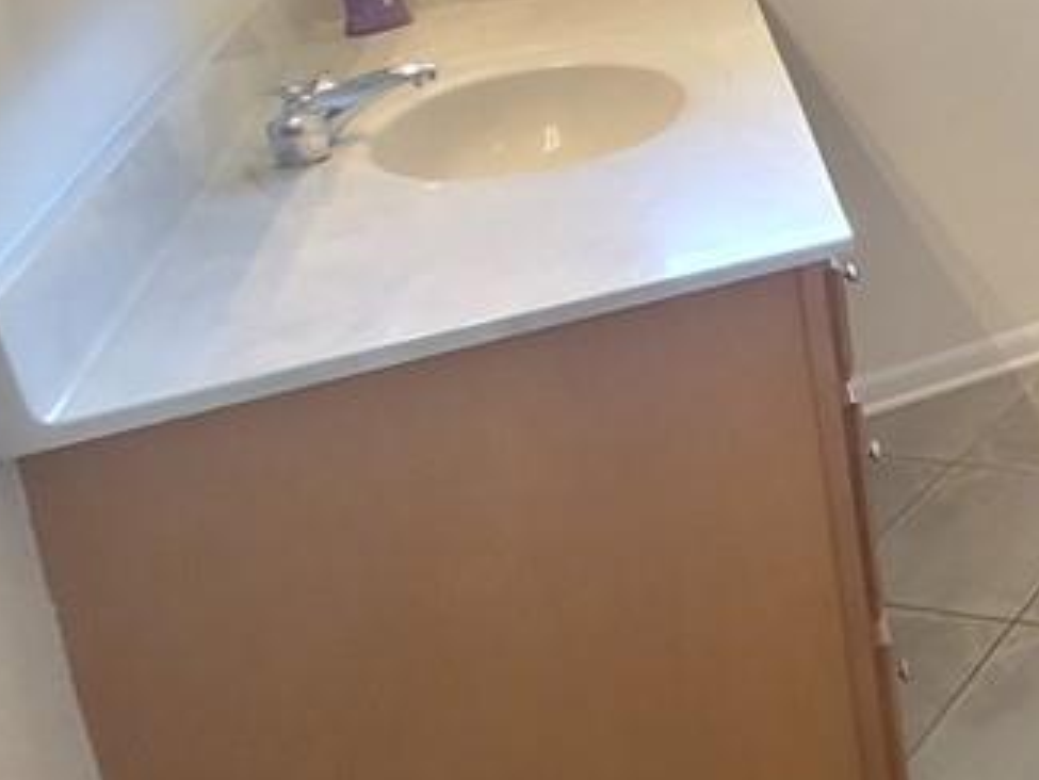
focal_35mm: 41
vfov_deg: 30.8
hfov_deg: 28.2
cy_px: -109
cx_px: 1586
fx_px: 1231
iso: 320
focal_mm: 2.2
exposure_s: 1/60
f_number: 2.2
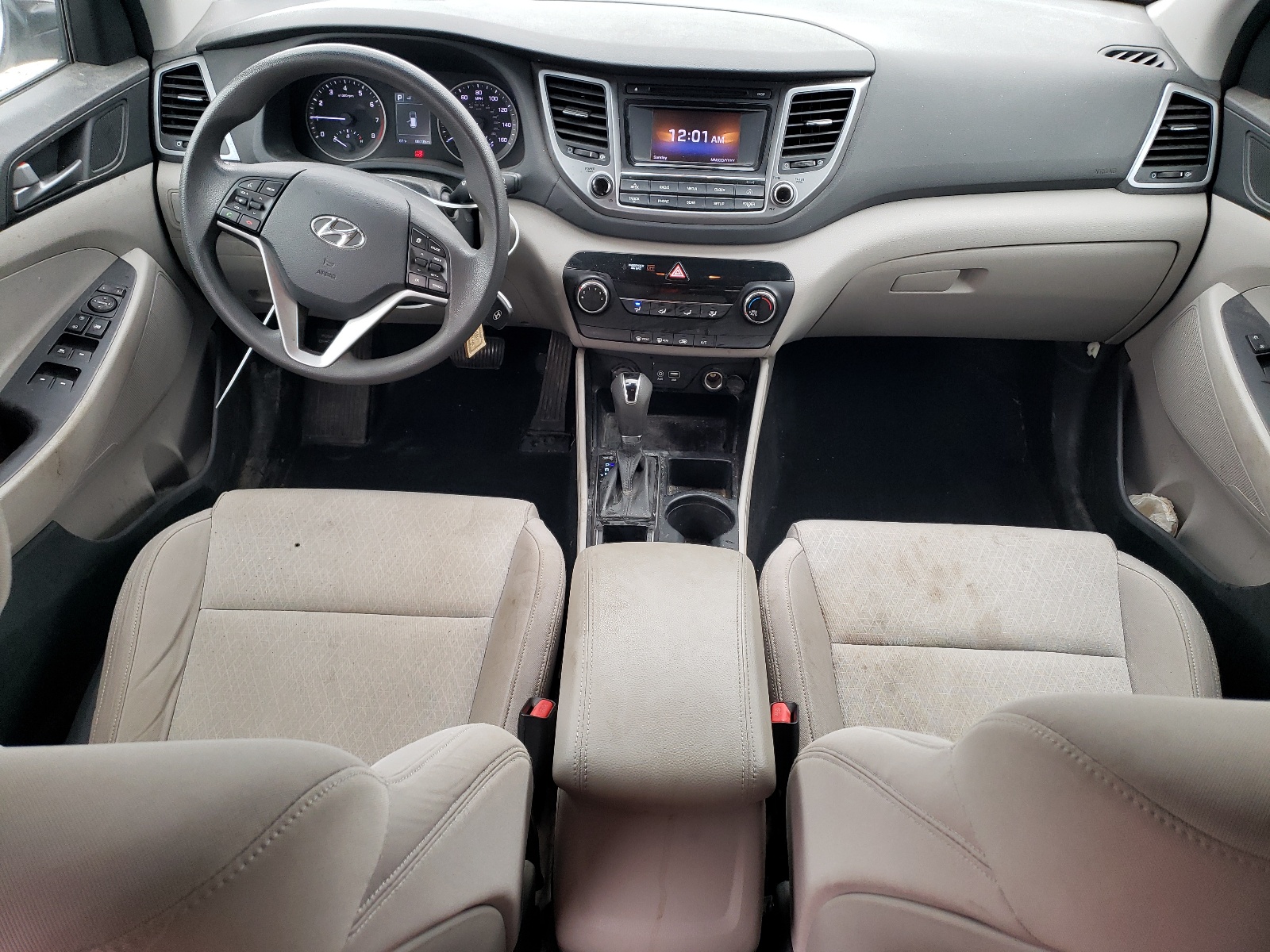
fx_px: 954
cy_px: 476
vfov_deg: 53.1
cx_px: 635
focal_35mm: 26
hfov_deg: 67.3
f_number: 1.5
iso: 83
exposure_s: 1/120
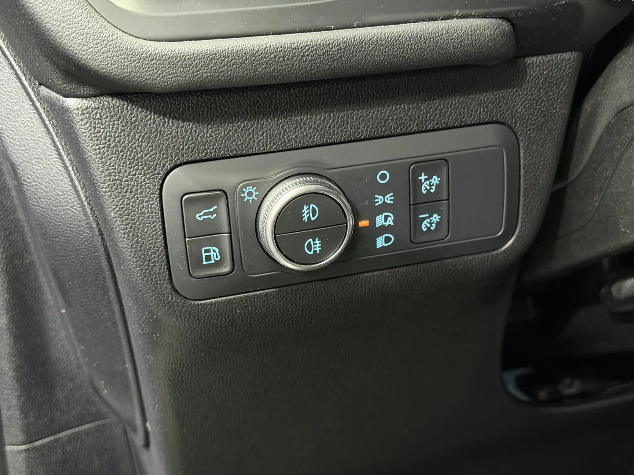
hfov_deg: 39.7
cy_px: 238
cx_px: 317
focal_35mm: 48
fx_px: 879
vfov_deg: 30.3
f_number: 1.78
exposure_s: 1/20
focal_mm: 6.76
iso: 640
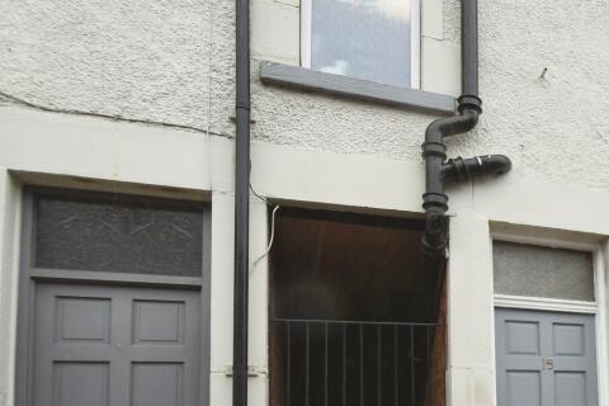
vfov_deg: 40.3
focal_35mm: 32
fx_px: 541
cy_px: 119
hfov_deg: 46.6
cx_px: 638
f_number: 8
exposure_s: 1/125
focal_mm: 10
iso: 400
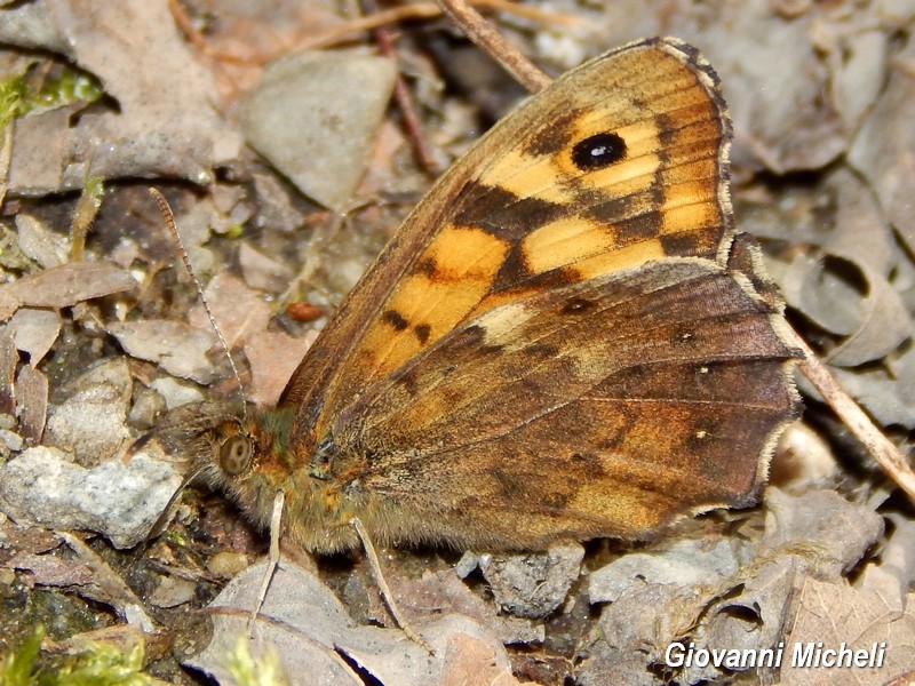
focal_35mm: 209
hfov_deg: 9.5
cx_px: 458
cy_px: 343
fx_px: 5524
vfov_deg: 7.1
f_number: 10.9
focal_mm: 37.1
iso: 125
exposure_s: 1/200
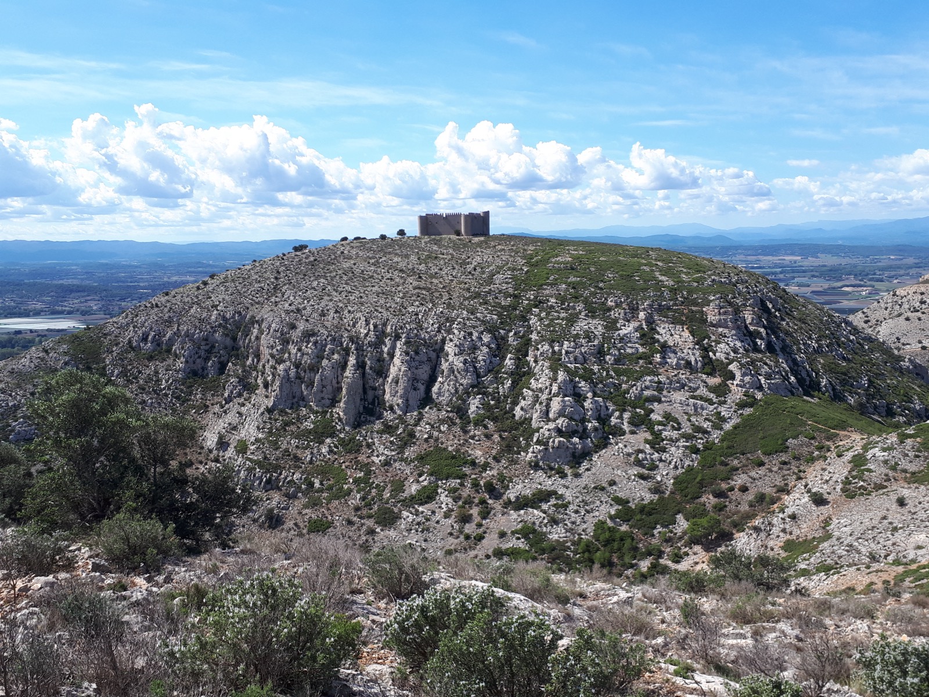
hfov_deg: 65.3
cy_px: 348
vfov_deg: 51.4
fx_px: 725
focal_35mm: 27
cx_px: 464
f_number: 1.9
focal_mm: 3.6
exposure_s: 1/1183
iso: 40
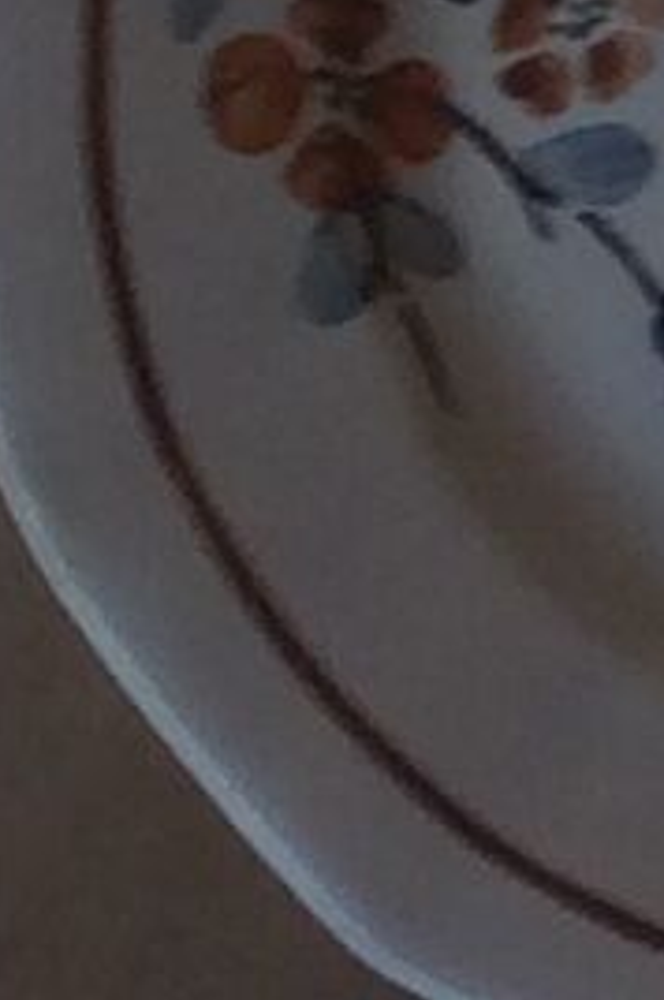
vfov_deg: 6.4
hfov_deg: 4.1
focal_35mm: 322
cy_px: 19
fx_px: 8931
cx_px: 2283
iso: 32
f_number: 2.4
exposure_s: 1/33
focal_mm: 3.3
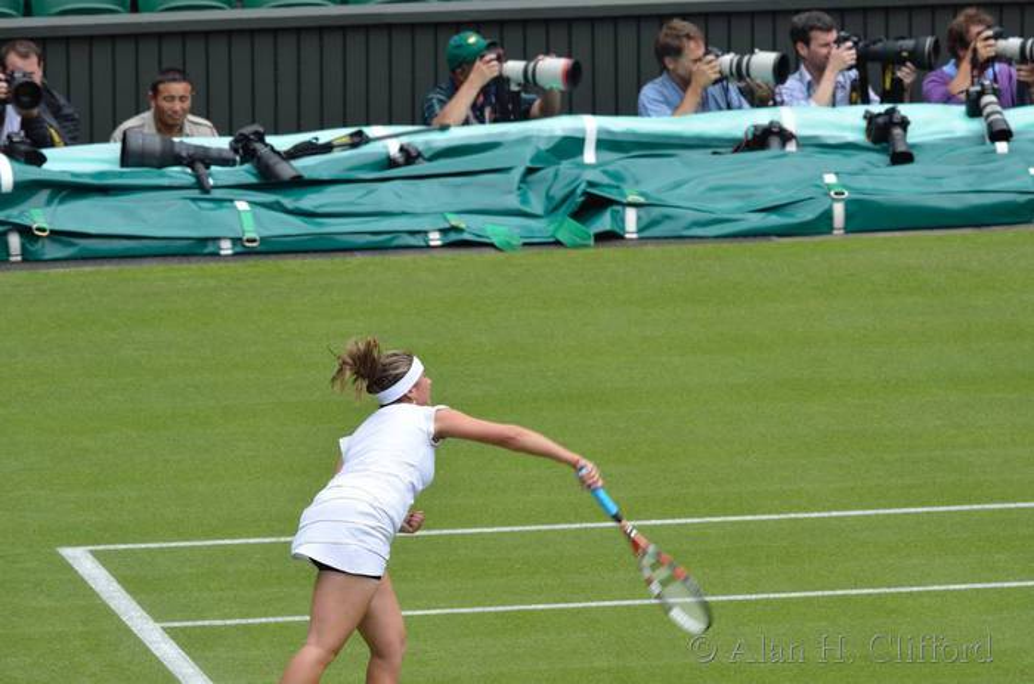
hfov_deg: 5.1
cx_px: 517
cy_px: 342
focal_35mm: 405
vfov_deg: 3.4
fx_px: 11604
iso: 160
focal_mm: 270
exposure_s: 1/500
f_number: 5.3
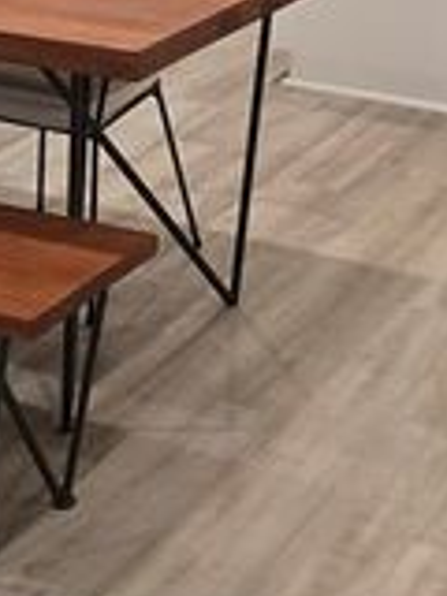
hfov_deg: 15.4
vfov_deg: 18.1
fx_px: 1653
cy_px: -315
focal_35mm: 96
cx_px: 313
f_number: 1.7
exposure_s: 1/120
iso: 320
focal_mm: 6.3
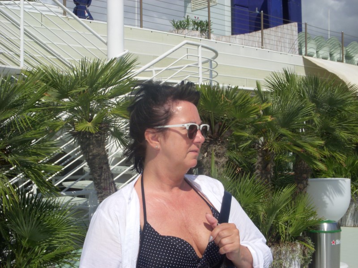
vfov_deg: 25.7
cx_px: 179
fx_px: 589
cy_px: 134
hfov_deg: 33.8
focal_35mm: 57
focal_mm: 9.4
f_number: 7.2
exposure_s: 1/500
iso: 100
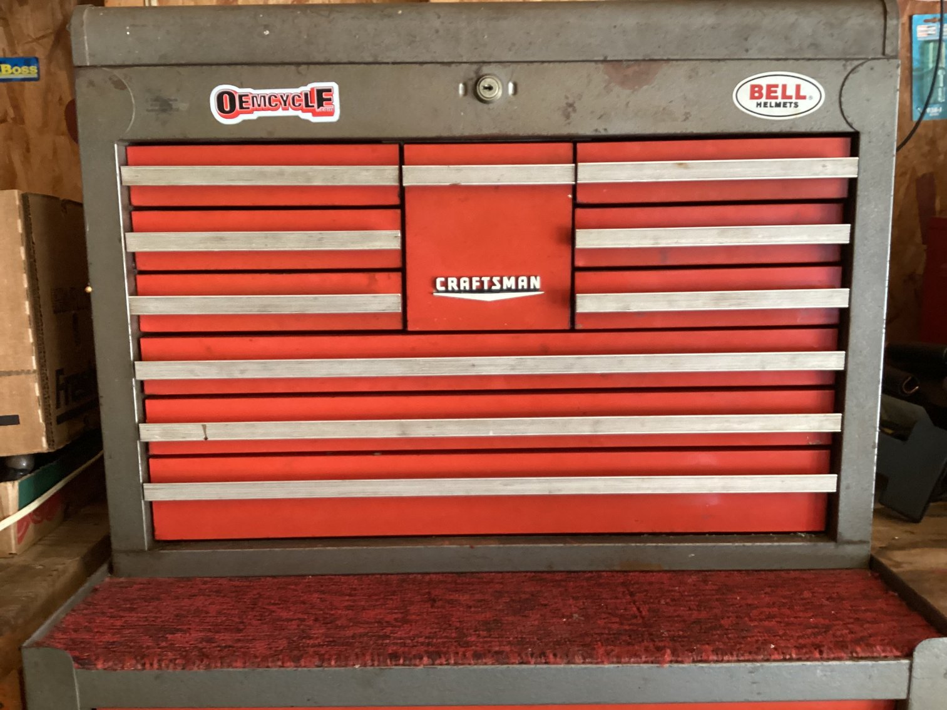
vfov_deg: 45.4
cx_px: 474
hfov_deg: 58.3
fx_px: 848
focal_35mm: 31
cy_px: 355
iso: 400
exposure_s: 1/50
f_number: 2.4
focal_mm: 3.3
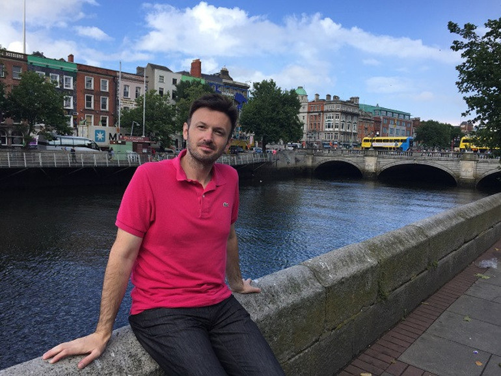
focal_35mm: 29
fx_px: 420
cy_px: 188
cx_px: 250
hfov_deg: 61.7
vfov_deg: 48.2
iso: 32
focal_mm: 4.15
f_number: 2.2
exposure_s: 1/1068
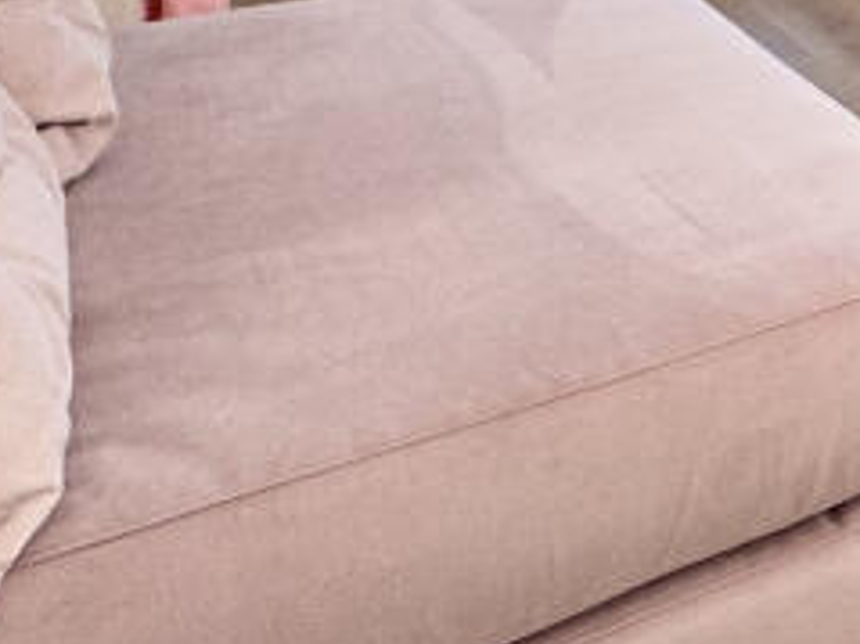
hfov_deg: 20.4
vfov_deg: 20.5
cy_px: -349
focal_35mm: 60
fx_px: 1490
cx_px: 1619
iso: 80
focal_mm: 2.22
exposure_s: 1/99
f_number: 2.2
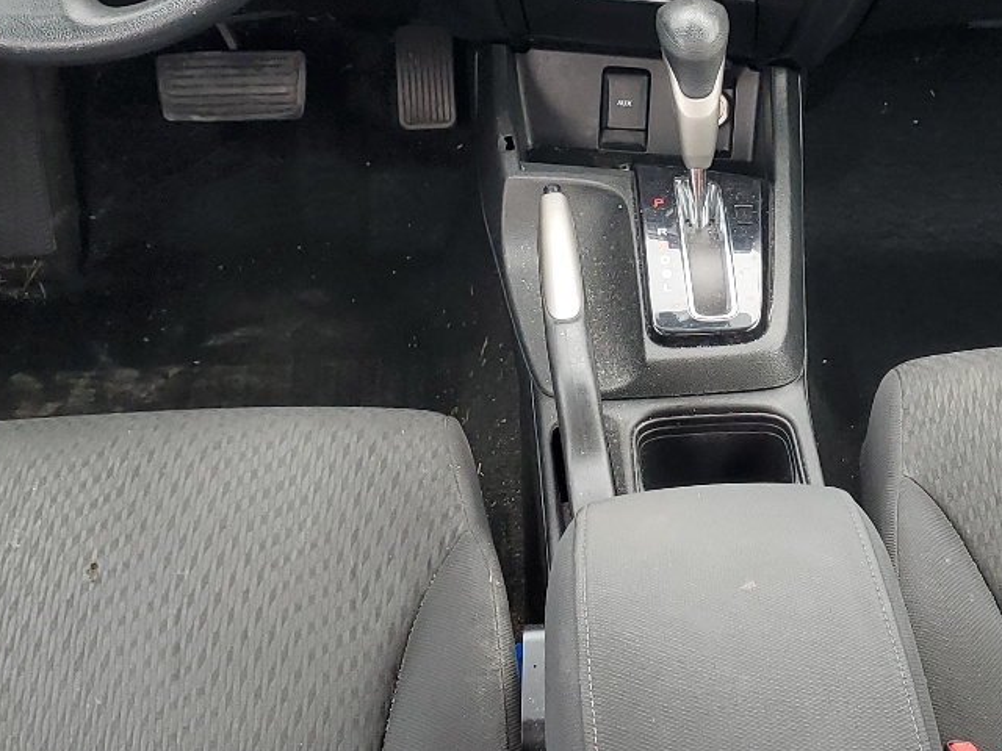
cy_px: 180
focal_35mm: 65
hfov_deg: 29.6
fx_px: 1881
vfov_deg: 22.4
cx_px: 684
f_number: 1.5
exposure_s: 1/120
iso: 55
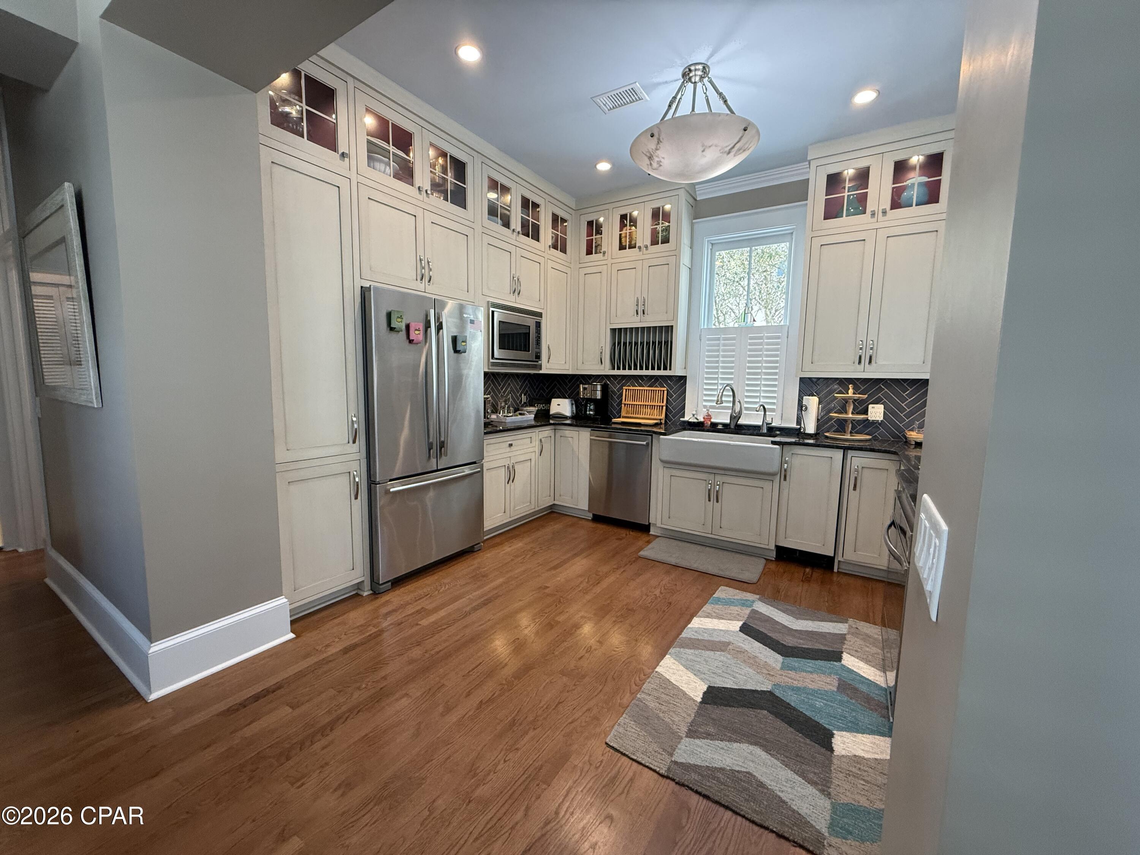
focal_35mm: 14
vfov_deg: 85.7
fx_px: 461
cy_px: 428
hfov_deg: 102.1
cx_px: 570
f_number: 2.2
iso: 250
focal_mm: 2.22
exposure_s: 1/120
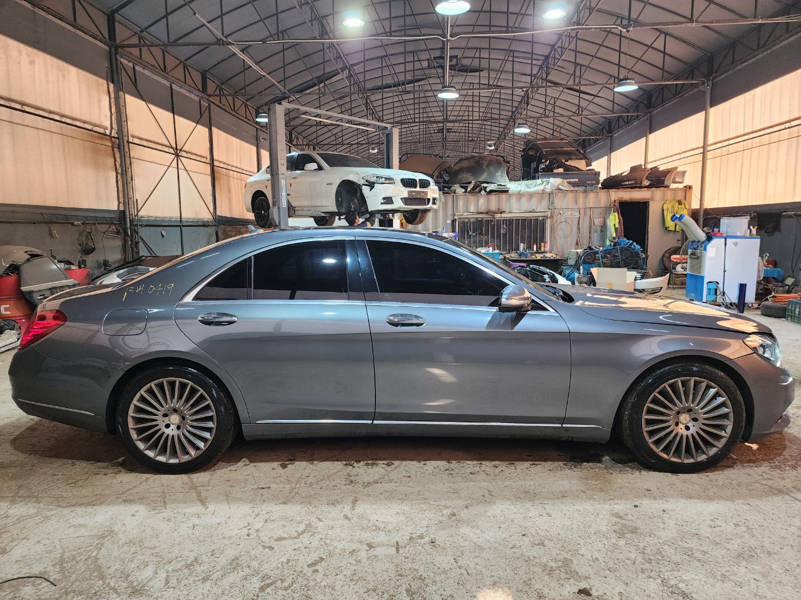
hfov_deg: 73.9
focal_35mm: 23
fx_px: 532
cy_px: 300
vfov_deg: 58.9
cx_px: 400
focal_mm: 6.4
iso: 200
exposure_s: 1/120
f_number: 1.8
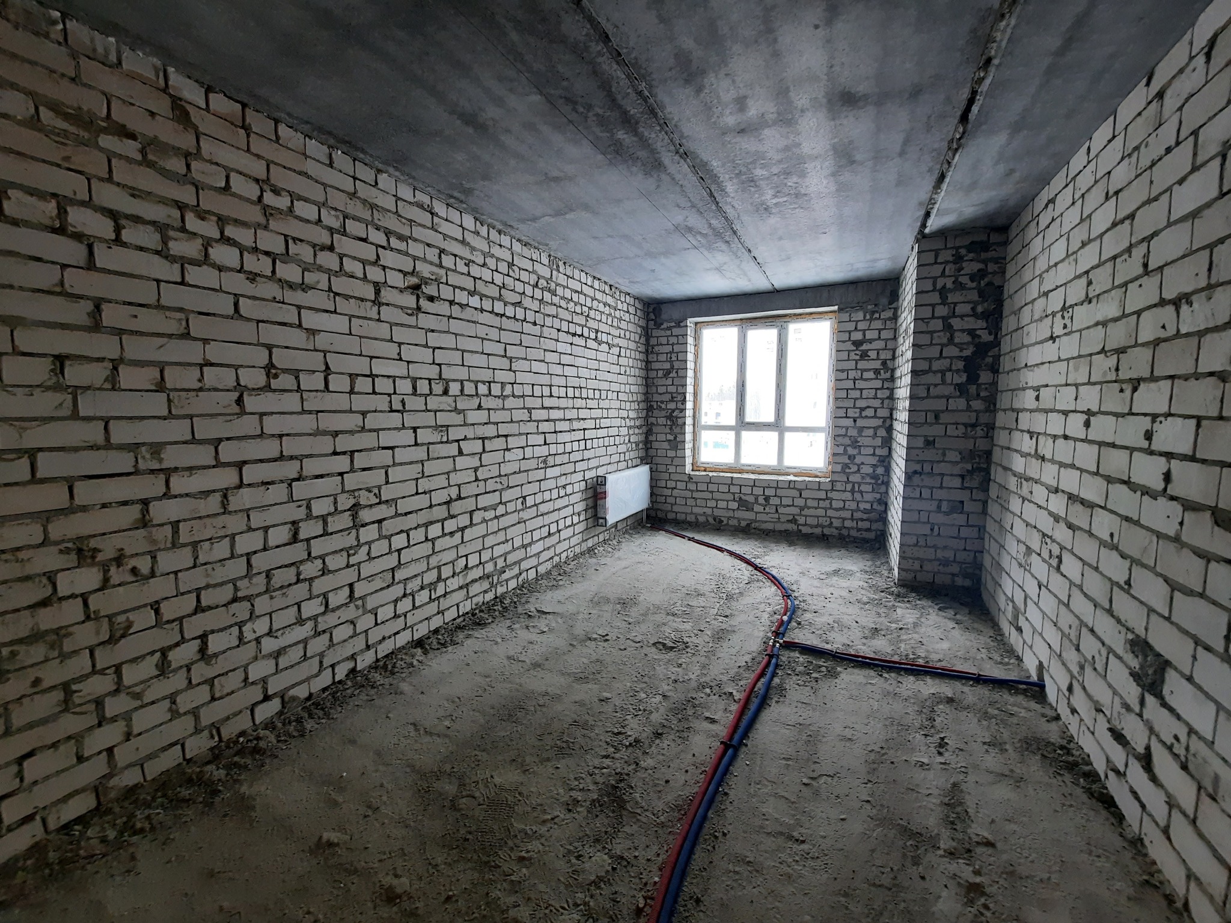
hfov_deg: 106.2
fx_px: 462
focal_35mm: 13
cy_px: 462
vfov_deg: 89.9
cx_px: 616
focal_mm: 1.74
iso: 200
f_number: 2.2
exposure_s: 1/50
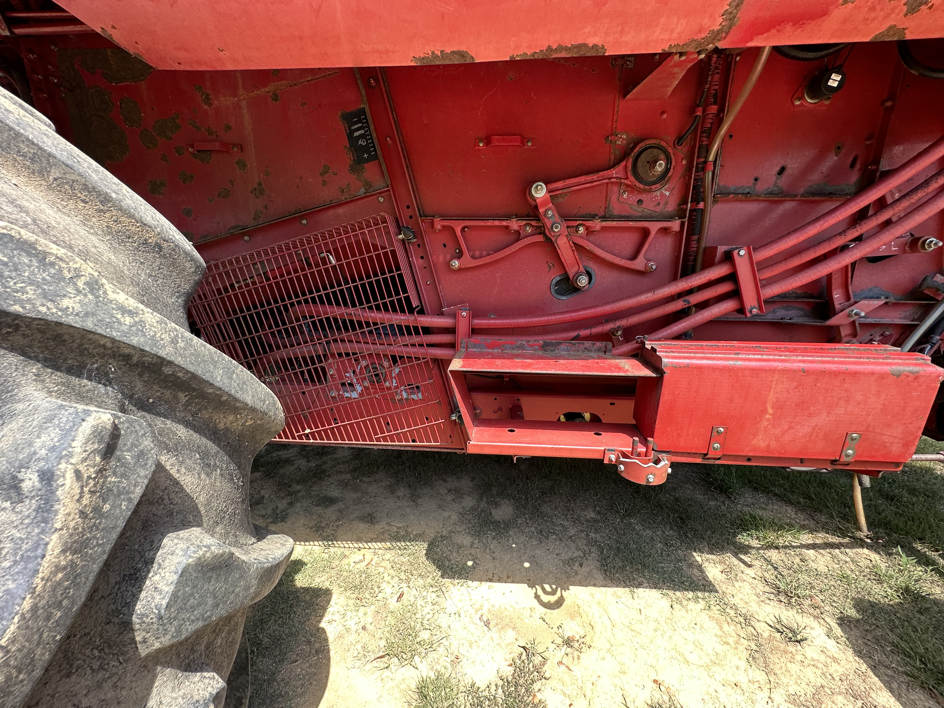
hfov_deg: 102.1
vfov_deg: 85.7
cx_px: 472
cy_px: 354
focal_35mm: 14
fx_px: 382
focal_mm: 2.22
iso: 40
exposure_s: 1/177
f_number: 2.2
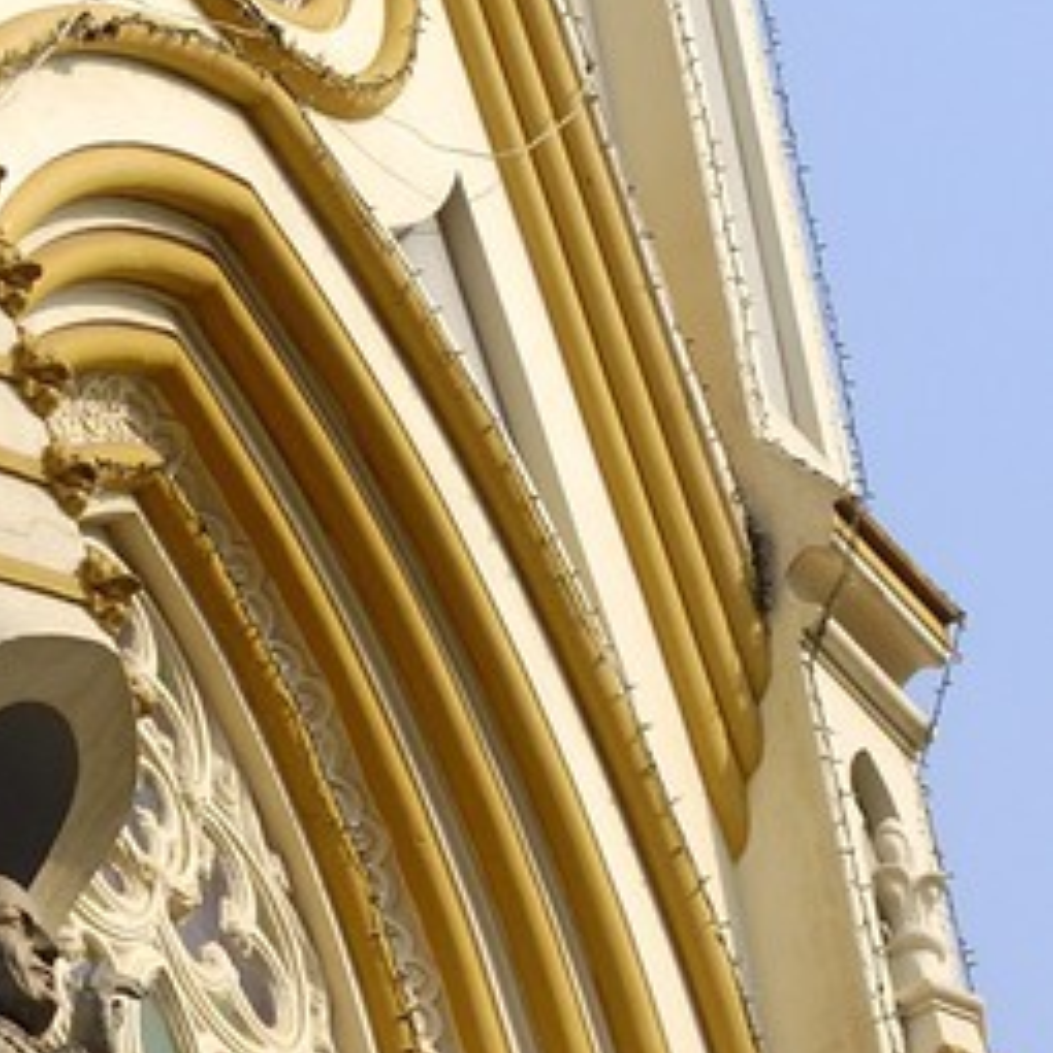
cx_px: -1123
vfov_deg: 7.6
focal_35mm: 224
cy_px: -780
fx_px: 7709
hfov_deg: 7.5
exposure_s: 1/160
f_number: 9
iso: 100
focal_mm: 28
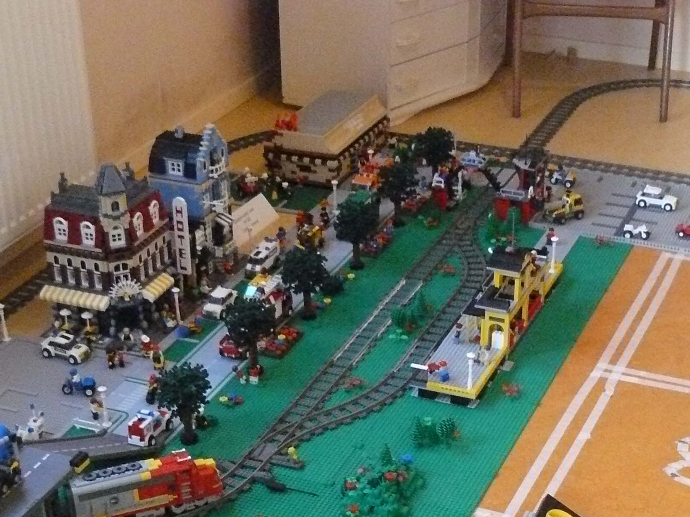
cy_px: 478
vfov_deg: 21.1
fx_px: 1356
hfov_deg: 28.5
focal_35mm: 68
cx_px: 406
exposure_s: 1/40
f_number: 2.8
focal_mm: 6
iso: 800
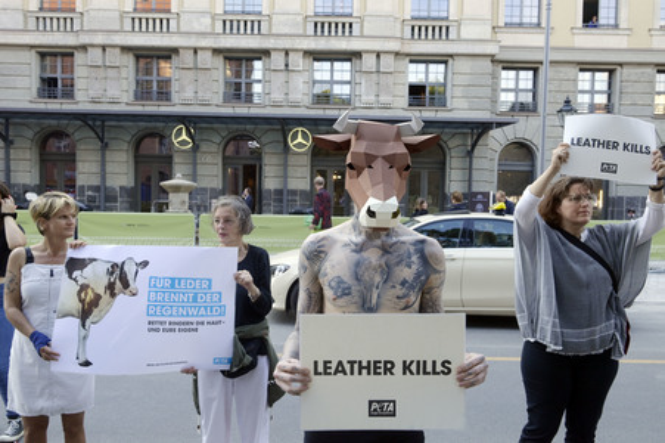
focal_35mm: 32
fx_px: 591
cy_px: 222
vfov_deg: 41.1
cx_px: 332
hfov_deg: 58.8
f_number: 10
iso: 1000
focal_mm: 32
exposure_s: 1/160
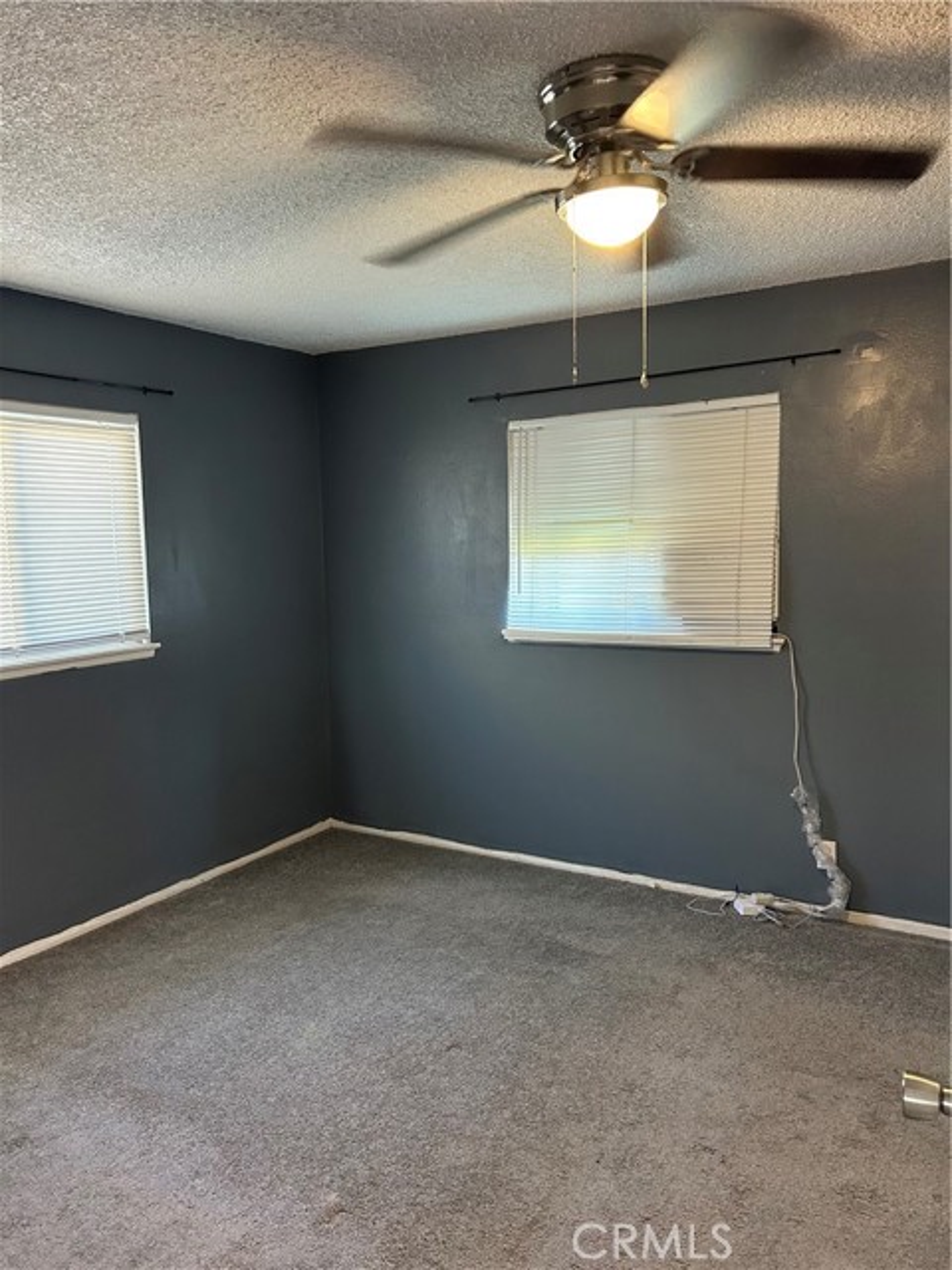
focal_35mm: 26
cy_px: 635
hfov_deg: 53.1
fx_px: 953
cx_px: 476
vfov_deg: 67.3
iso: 400
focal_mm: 5.7
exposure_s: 1/60
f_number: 1.5
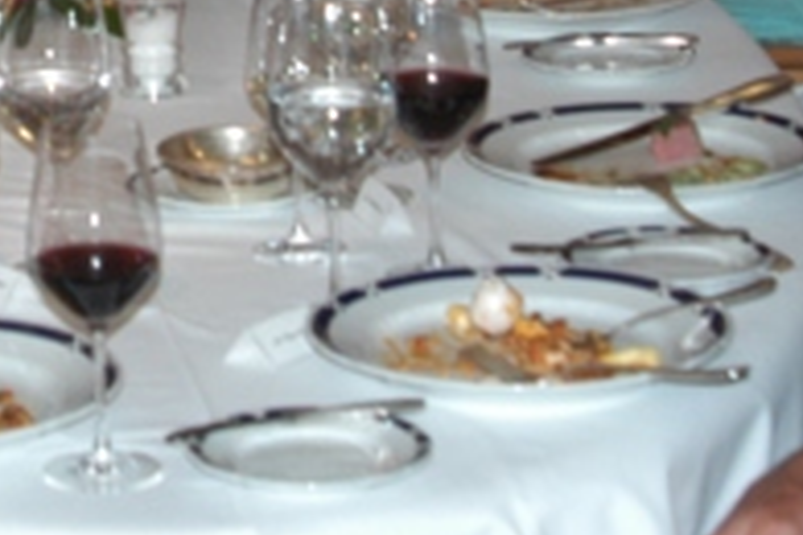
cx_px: -54
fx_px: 3613
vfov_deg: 8.3
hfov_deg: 12.5
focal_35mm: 162
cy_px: -305
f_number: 7.1
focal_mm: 28
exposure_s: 1/60
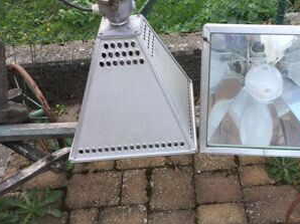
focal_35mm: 50
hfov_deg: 37.9
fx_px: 433
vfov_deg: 29.1
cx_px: 195
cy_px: 108
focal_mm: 3.3
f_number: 2.4
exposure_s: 1/390
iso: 25
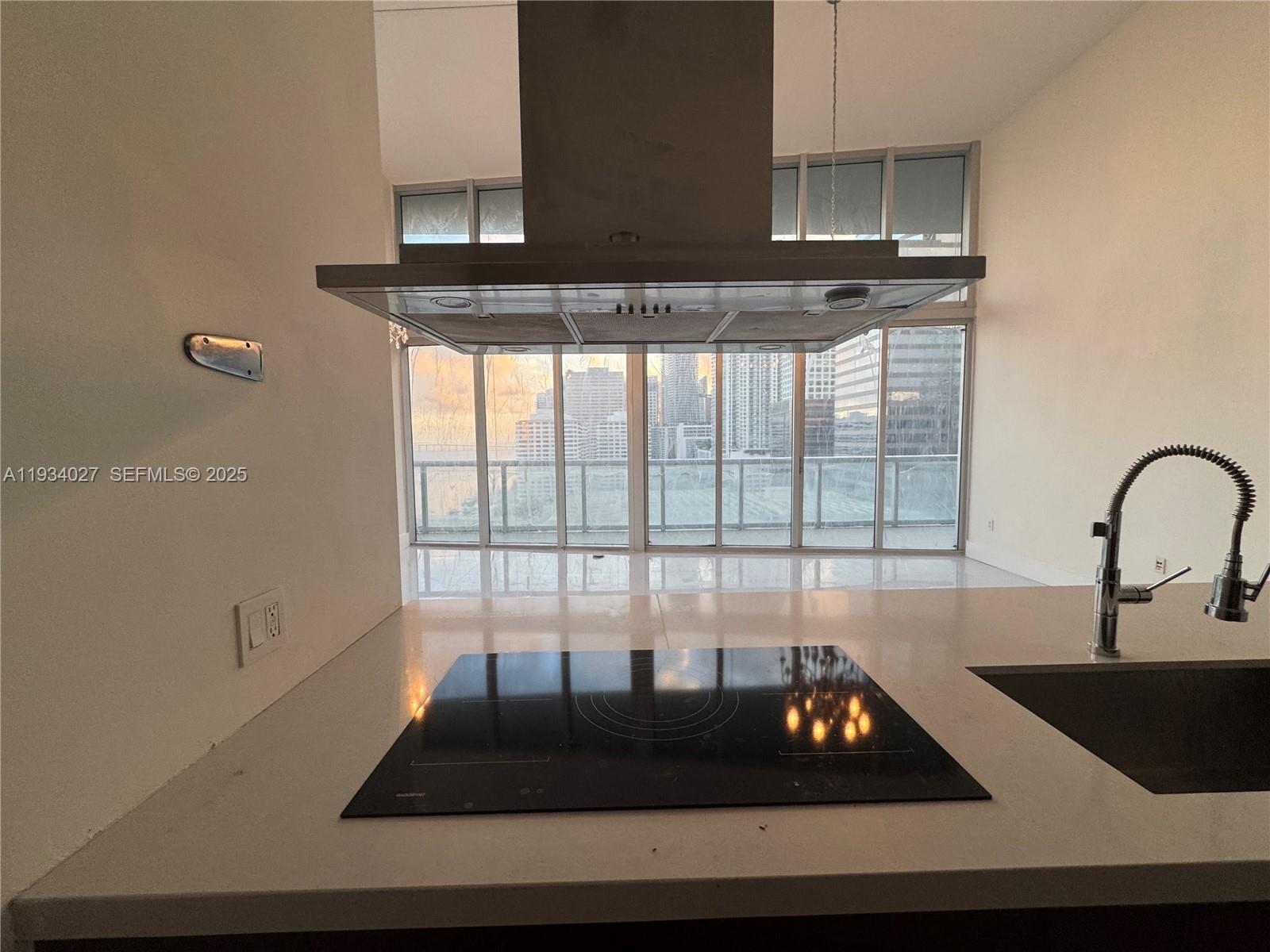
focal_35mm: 14
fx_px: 514
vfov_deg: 85.7
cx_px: 635
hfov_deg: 102.1
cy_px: 476
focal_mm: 2.22
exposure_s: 1/120
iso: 160
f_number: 2.2
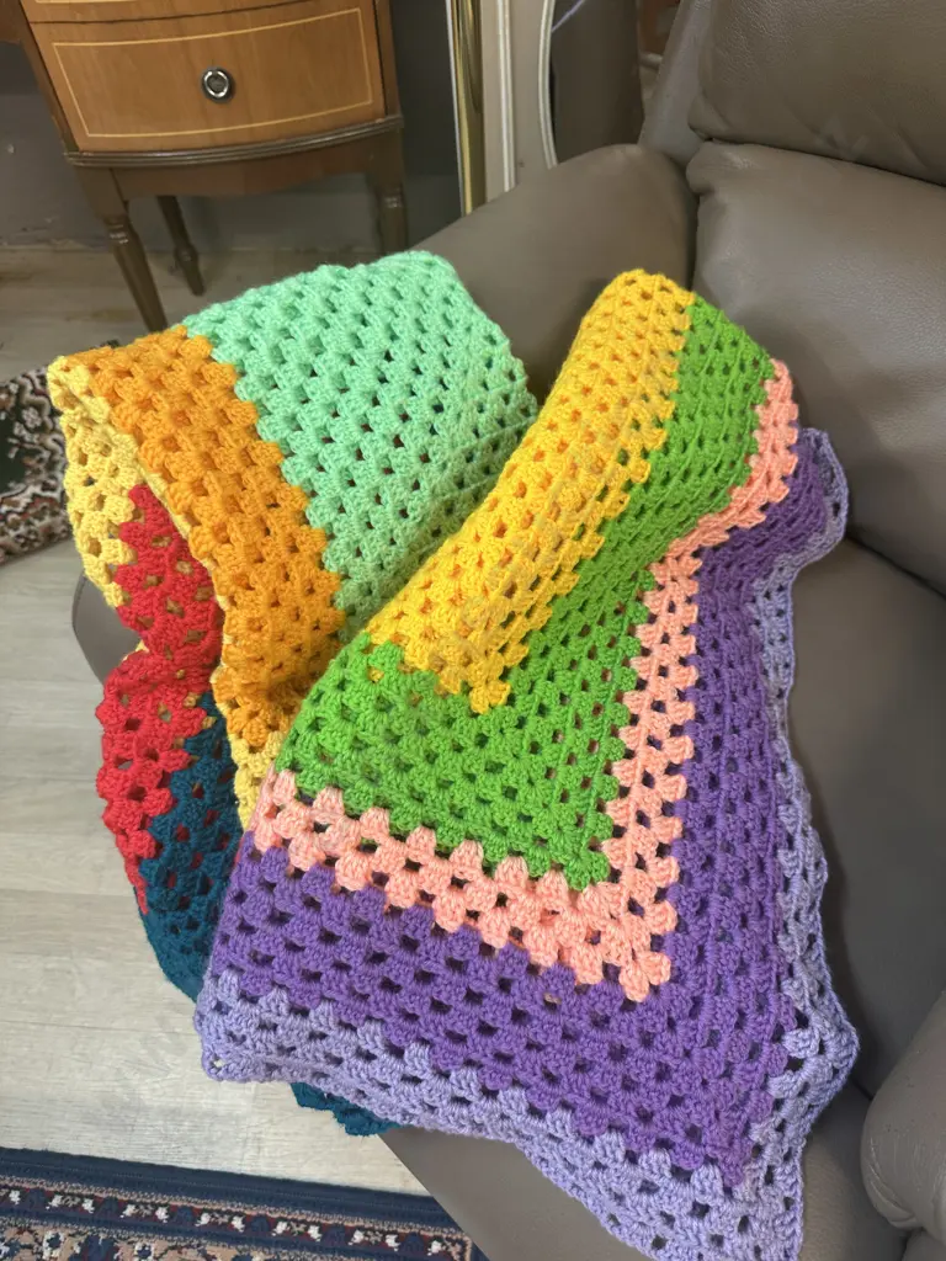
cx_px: 473
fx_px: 875
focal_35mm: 24
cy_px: 630
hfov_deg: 56.8
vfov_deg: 71.6
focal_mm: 6.86
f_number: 1.78
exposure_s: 1/50
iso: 125
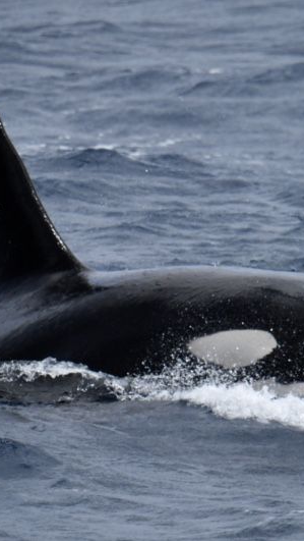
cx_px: 185
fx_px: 13560
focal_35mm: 947
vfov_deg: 2.3
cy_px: 270
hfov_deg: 1.3
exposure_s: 1/8000
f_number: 6.3
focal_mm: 600
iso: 1000
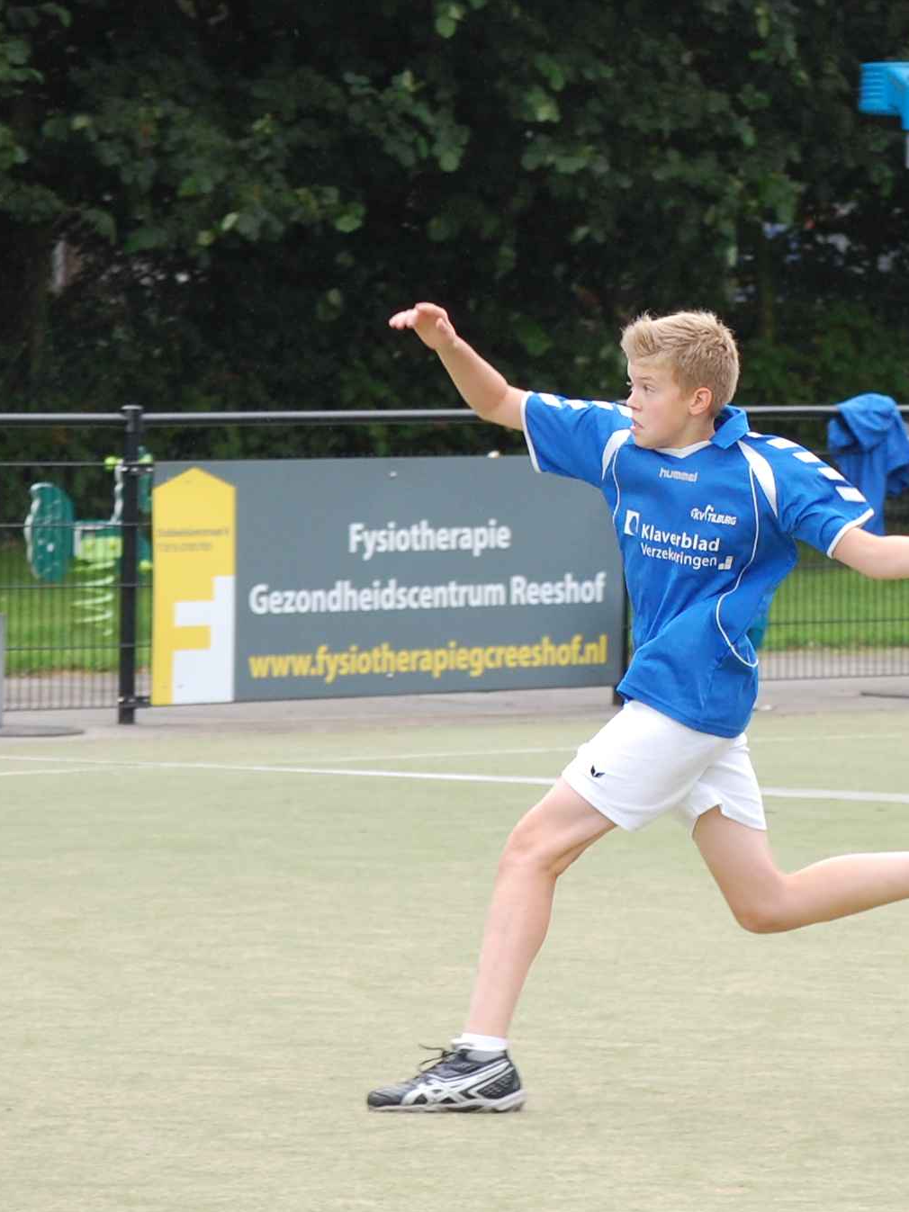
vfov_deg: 10.1
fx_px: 6864
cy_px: 607
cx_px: 277
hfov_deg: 7.6
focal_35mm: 196
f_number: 5.6
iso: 400
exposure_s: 1/500
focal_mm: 90
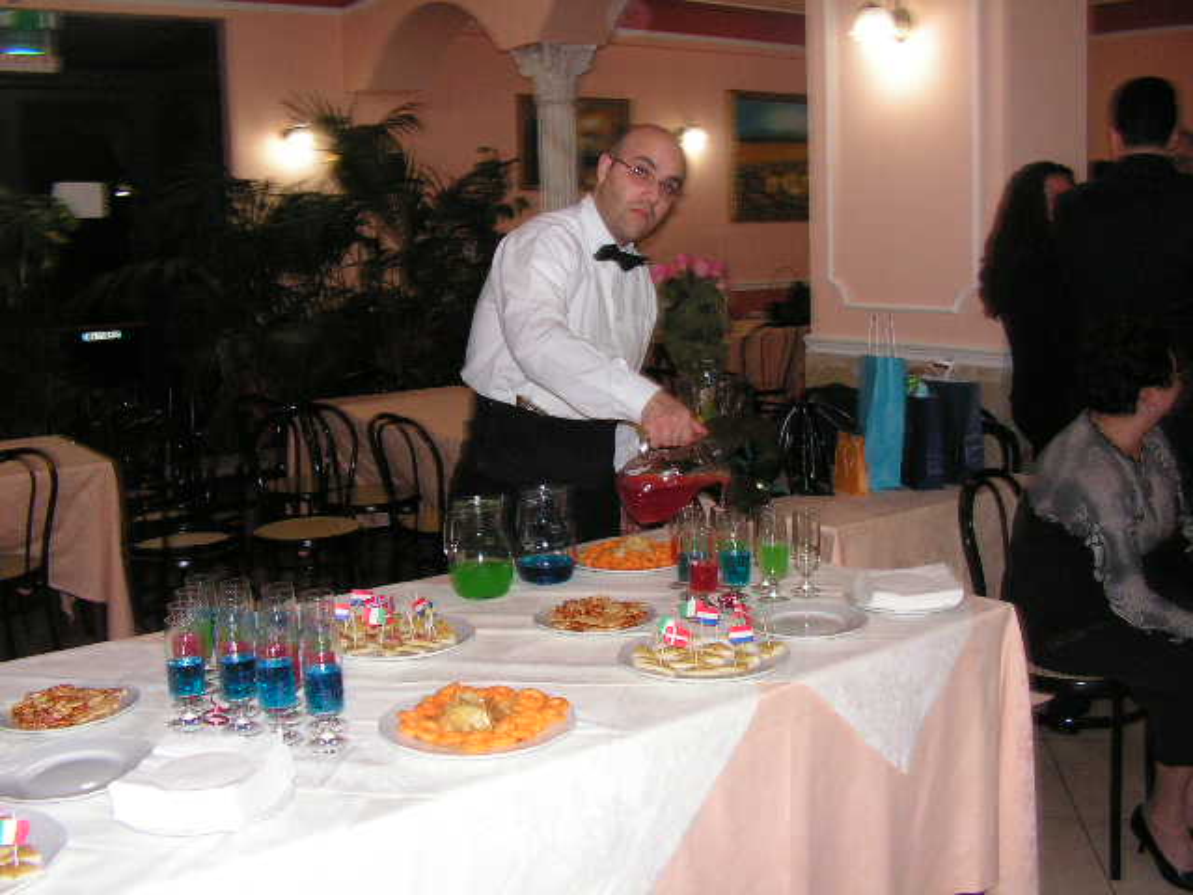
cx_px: 596
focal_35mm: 36
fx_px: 1241
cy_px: 448
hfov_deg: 51.4
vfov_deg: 39.7
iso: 200
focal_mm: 6
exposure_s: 1/40
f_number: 3.2
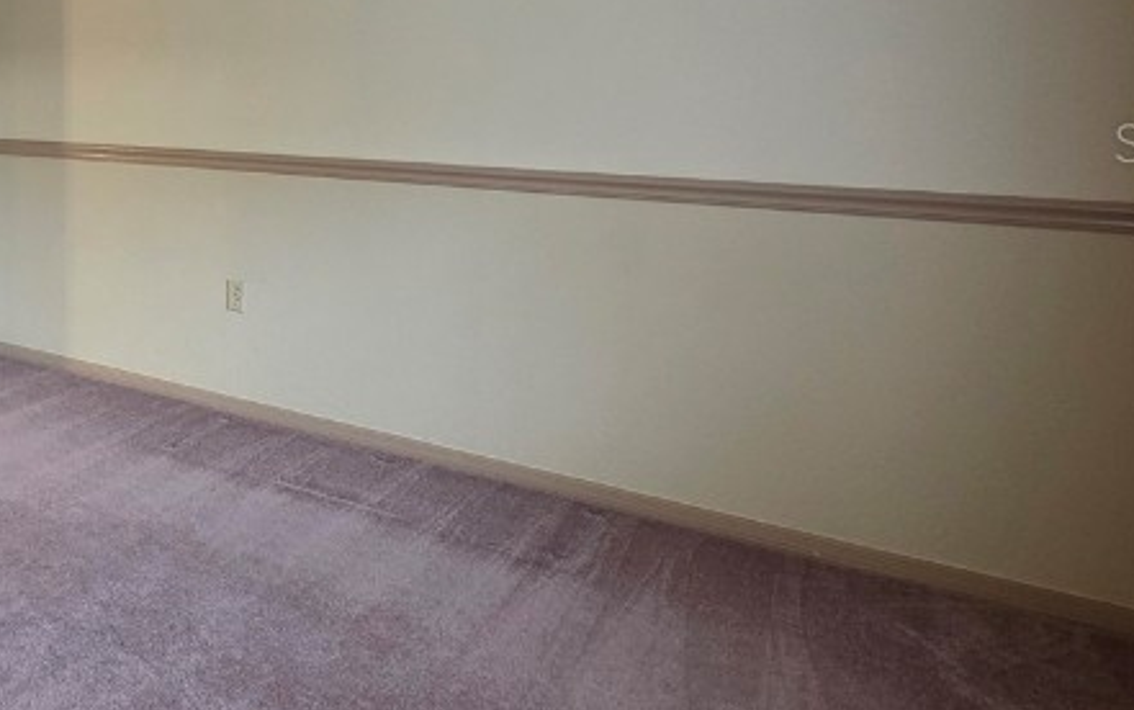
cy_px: 141
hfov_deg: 50.2
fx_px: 989
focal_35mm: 32
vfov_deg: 38.0
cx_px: 41
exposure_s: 1/60
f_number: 1.9
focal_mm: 2.2
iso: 400
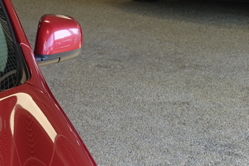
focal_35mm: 109
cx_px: -233
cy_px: 220
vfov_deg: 12.2
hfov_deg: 15.4
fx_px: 754
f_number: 3.2
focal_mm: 8.8
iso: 125
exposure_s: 1/80
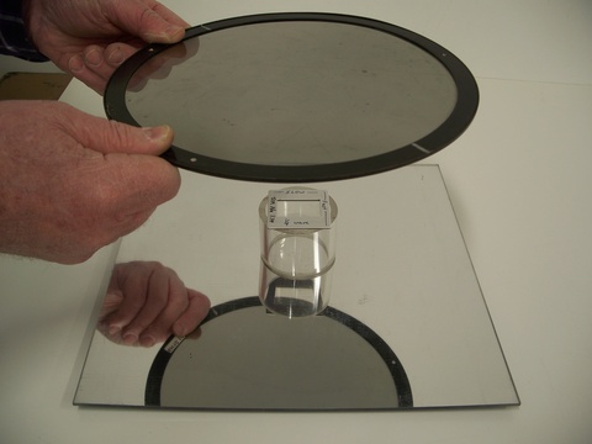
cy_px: 222
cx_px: 296
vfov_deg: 38.7
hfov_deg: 50.1
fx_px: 633
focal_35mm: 37
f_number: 2.8
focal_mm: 7.8
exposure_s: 1/40
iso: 64
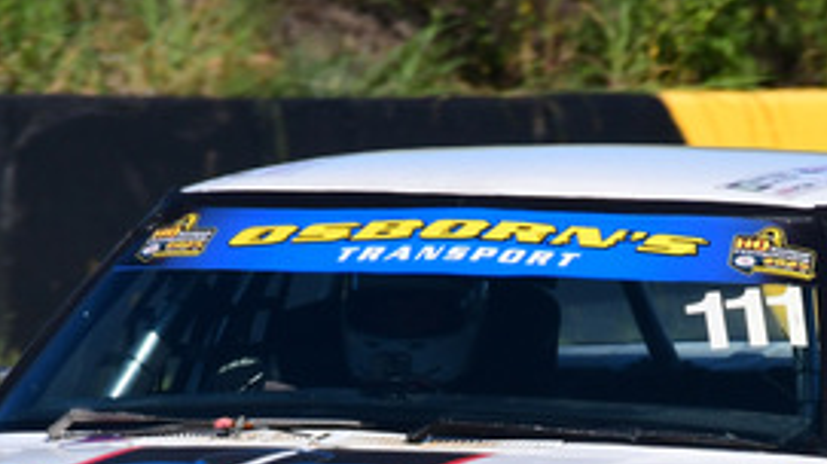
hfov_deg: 0.9
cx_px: 558
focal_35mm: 2322
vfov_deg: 0.5
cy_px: 470
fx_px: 50883
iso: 400
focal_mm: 500
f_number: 13
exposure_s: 1/640
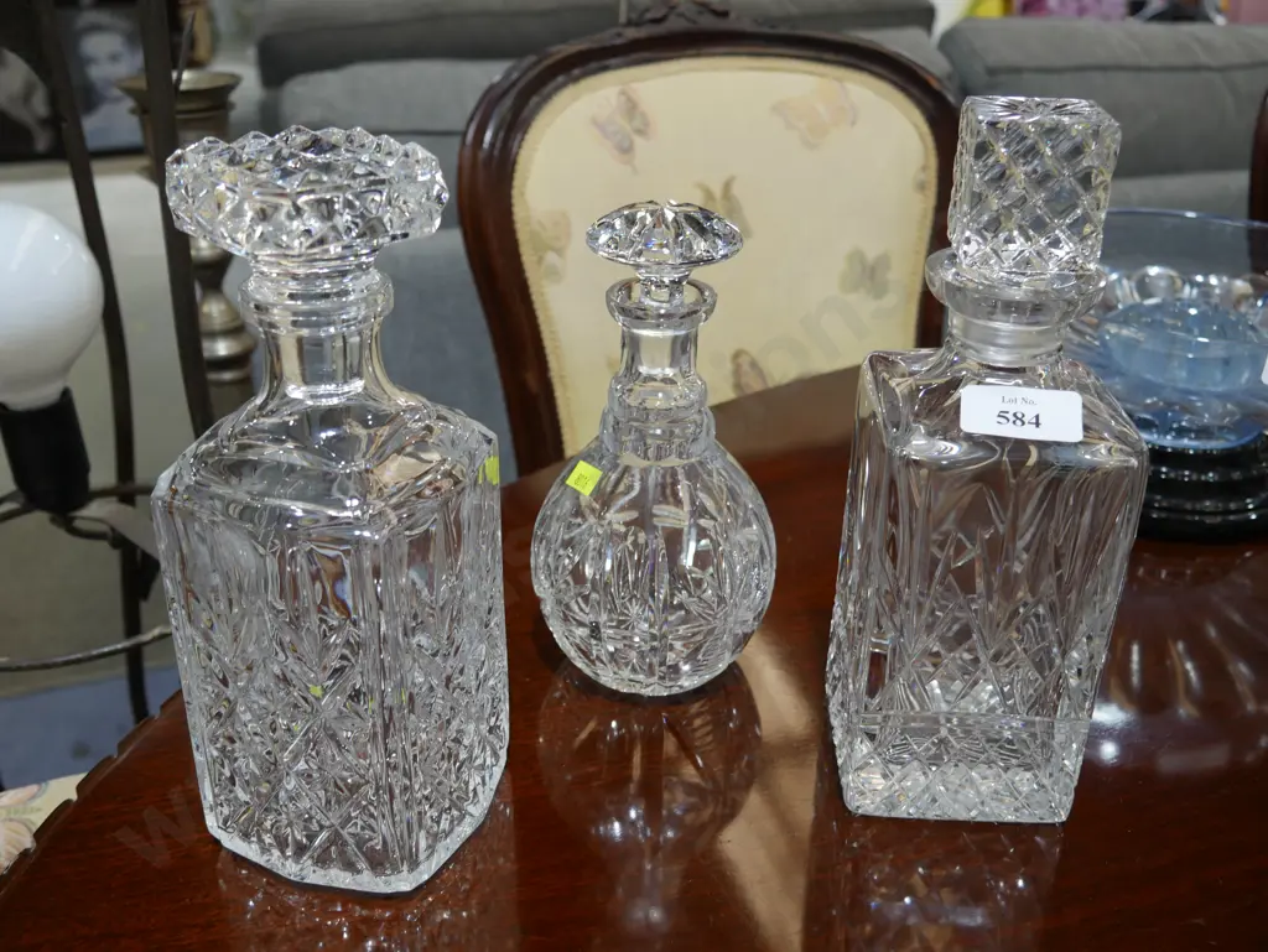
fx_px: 1173
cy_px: 476
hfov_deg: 56.8
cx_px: 634
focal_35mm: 32
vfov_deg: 44.2
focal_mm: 16
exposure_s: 1/60
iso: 250
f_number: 3.6
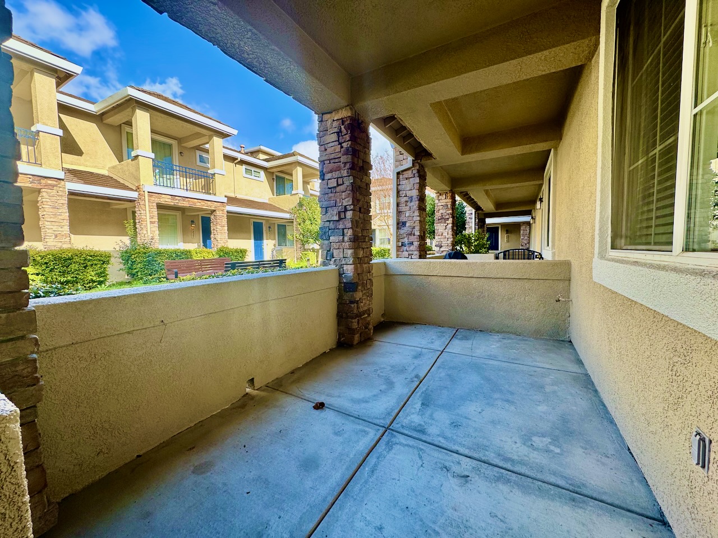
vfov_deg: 85.7
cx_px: 359
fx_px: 290
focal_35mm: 14
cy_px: 269
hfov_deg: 102.1
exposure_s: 1/173
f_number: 2.2
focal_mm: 2.22
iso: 40
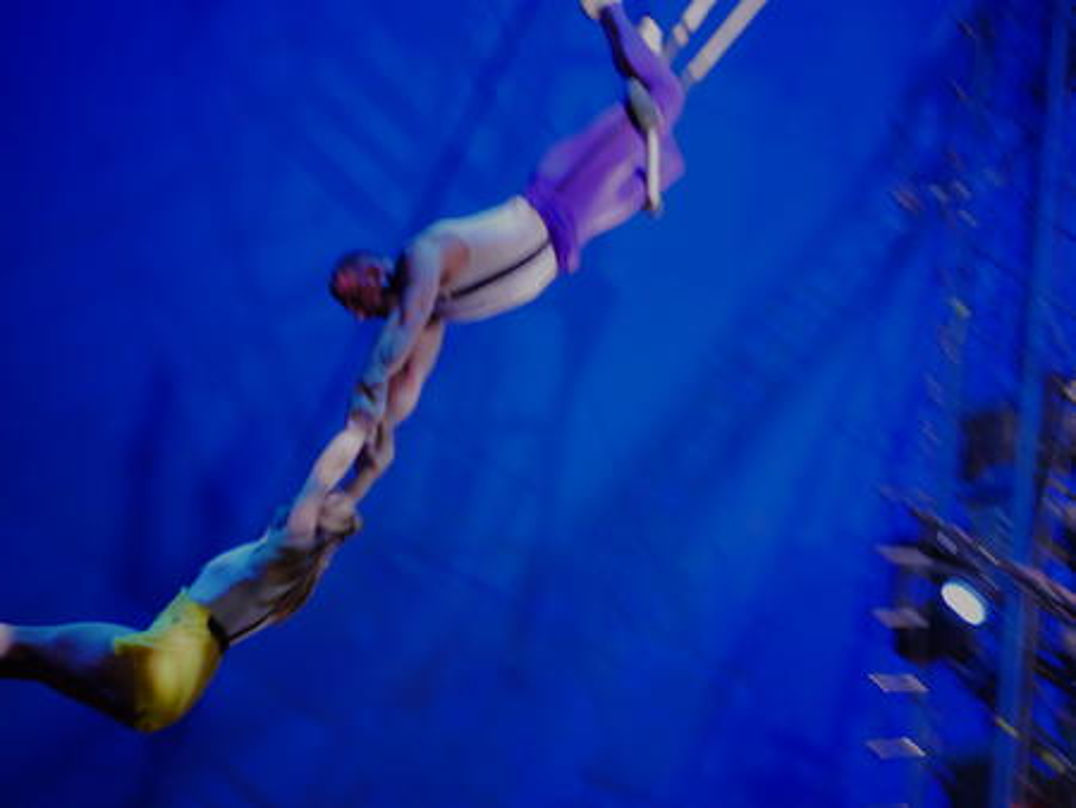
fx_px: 2799
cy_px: 404
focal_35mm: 90
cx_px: 538
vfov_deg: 16.4
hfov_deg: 21.8
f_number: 1.8
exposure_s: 1/100
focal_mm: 45
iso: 1000
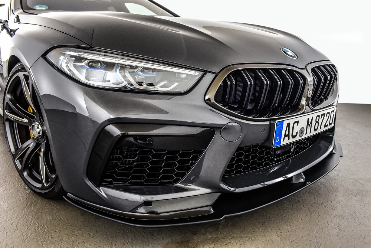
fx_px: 299
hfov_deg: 63.6
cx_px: 186
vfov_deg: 45.0
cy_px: 124
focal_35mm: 29
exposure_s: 1/100
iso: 2000
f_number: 11
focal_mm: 29
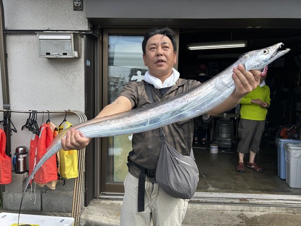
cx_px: 150
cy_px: 113
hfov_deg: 67.3
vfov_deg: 53.1
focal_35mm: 26
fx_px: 226
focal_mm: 5.7
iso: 50
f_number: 1.5
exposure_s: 1/1869
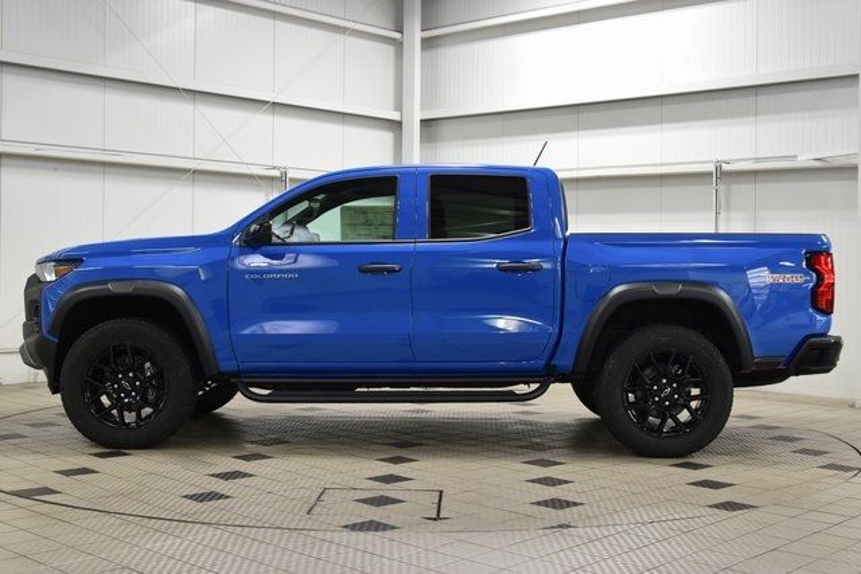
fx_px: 1148
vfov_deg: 28.1
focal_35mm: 48
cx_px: 430
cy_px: 287
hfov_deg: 41.1
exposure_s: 1/60
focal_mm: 32
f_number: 6.3
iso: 1600
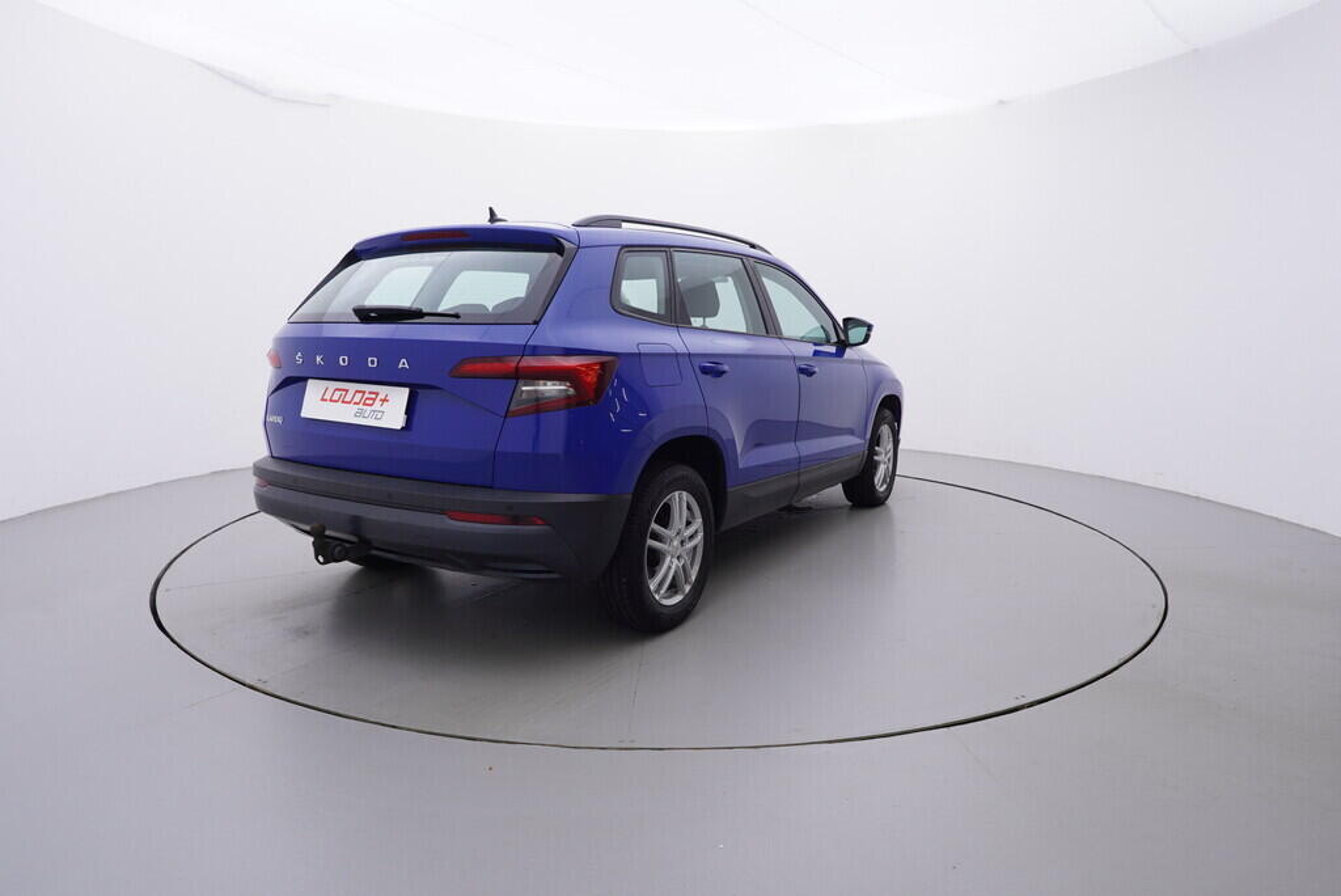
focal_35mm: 22
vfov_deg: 56.2
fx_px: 839
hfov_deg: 77.3
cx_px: 670
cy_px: 448
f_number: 5
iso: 200
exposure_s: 1/80
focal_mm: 15
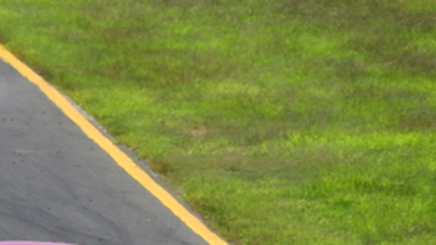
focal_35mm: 1657
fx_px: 19143
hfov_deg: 1.3
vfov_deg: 0.7
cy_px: 312
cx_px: 52
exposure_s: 1/640
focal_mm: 390
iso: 500
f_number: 13
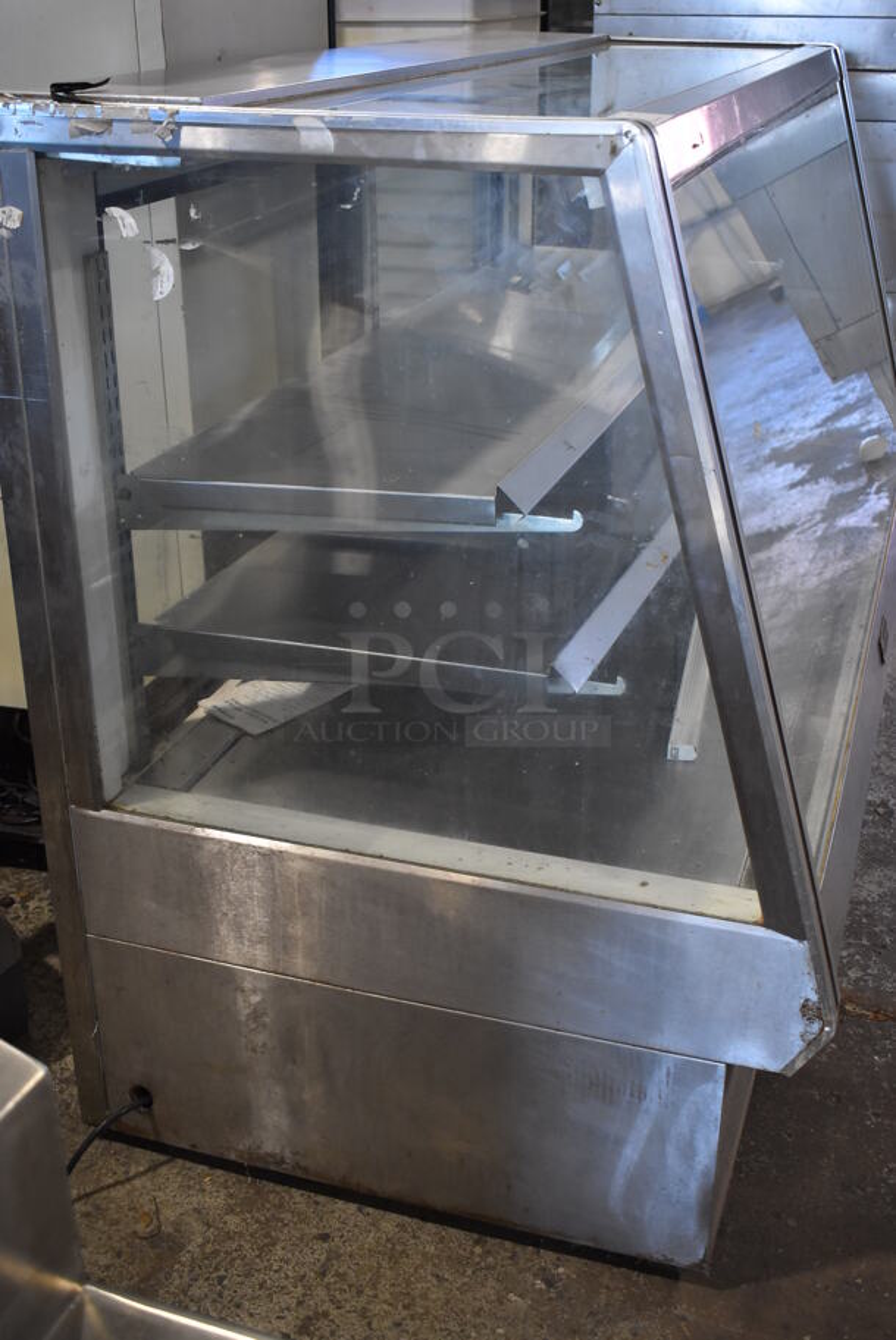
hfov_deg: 33.1
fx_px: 1510
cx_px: 448
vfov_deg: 47.9
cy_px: 670
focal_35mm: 40
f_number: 4
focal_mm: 27
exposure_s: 1/125
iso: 1600
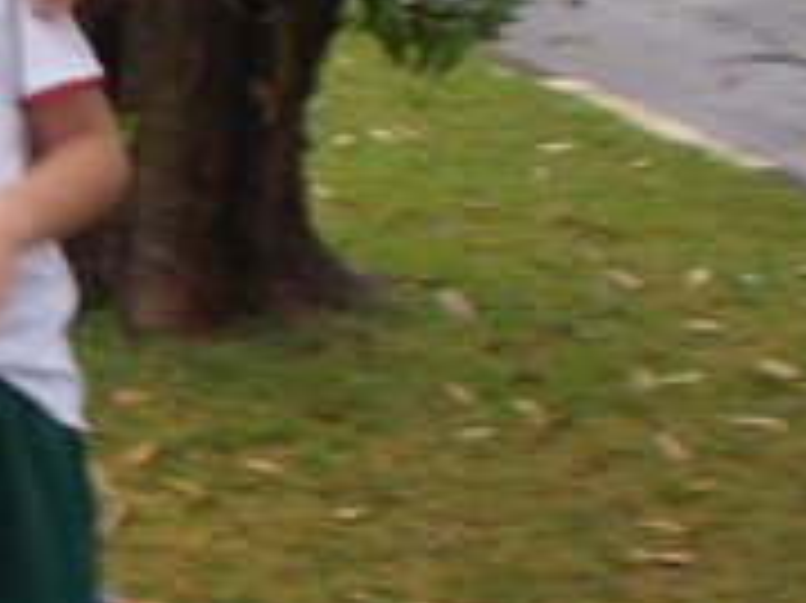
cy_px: 274
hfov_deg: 14.5
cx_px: -293
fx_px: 3002
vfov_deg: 11.5
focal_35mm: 129
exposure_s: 1/50
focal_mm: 6.3
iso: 64
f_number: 3.1
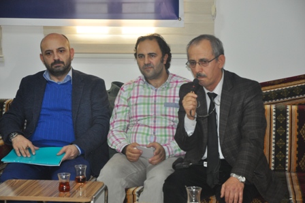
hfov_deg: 19.5
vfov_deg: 13.0
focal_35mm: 105
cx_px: 152
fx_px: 889
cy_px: 102
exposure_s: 1/100
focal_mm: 70
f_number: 4.5
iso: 800
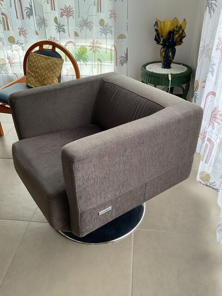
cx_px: 111
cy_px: 148
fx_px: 248
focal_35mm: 29
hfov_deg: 48.2
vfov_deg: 61.7
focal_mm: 3
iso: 50
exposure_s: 1/60
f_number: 1.8
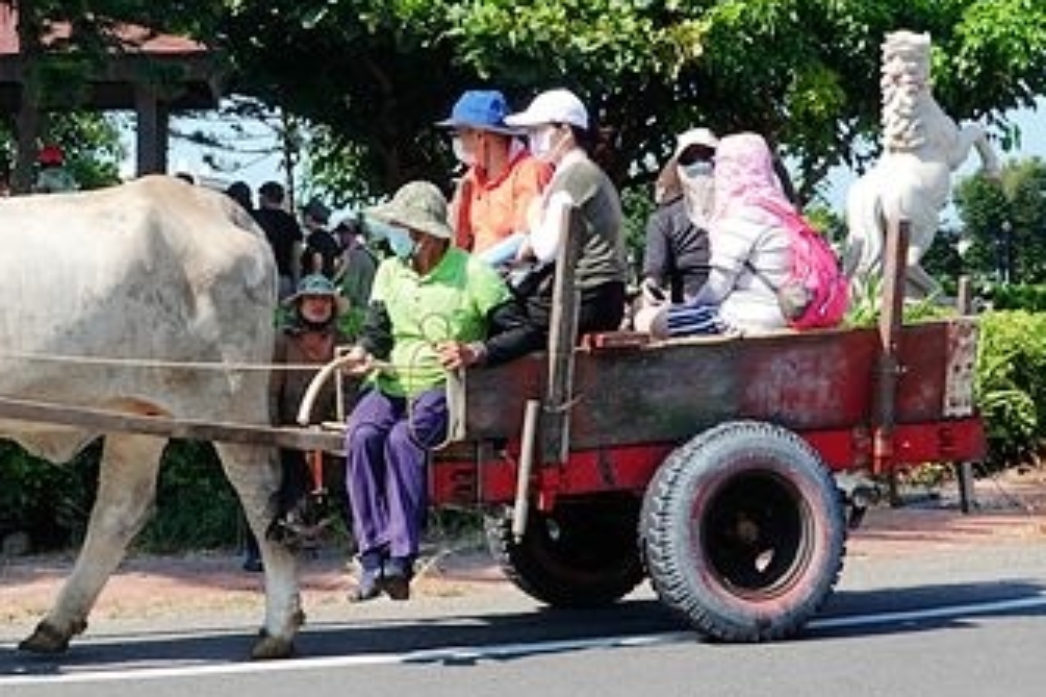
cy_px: 161
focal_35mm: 93
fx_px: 2701
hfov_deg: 21.5
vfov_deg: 14.6
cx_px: 137
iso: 125
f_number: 5.6
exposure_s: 1/250
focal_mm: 18.24
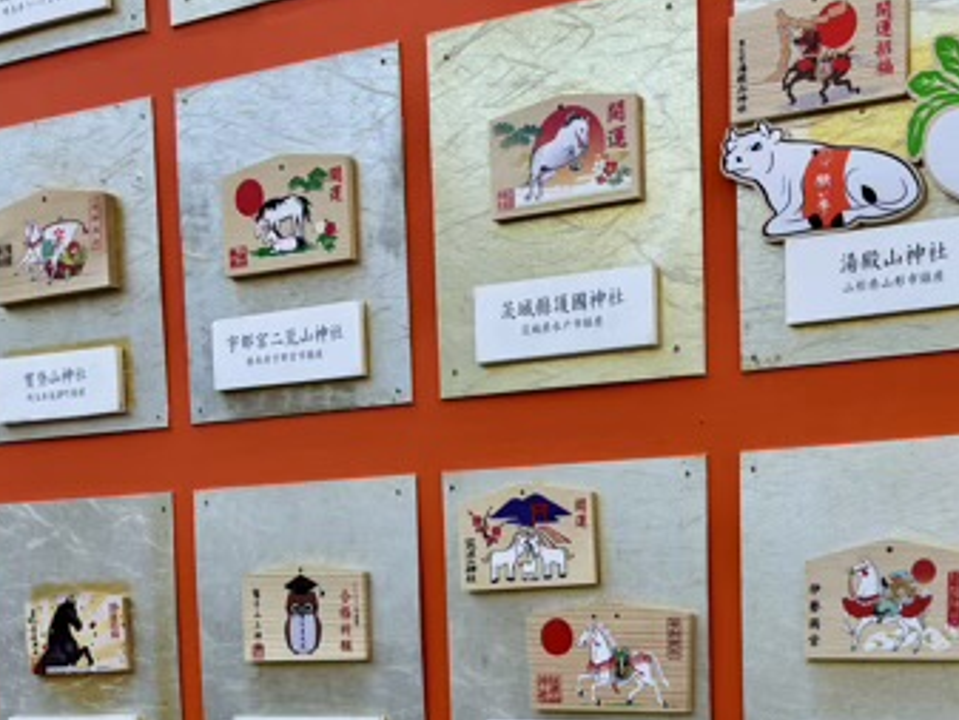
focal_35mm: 54
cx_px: 709
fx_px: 1497
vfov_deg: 25.6
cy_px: 727
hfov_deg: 34.8
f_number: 1.6
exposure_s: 1/402
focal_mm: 5.96
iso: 50
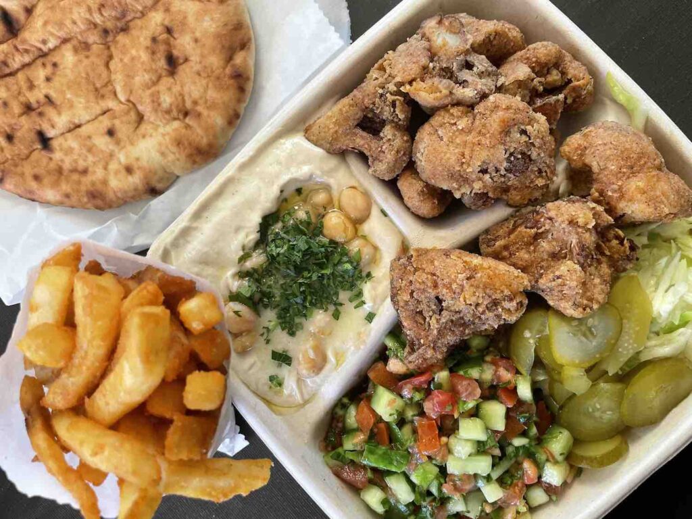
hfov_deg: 67.3
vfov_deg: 53.1
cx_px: 346
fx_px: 520
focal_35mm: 26
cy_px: 260
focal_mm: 4.2
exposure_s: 1/114
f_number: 1.6
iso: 125
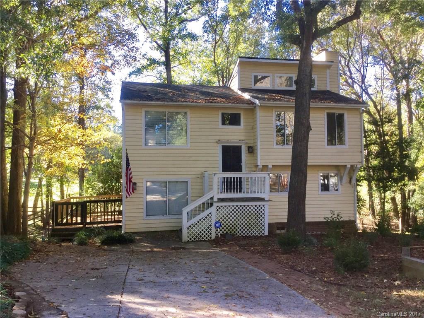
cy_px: 159
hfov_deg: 58.4
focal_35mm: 31
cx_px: 212
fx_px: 380
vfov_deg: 45.4
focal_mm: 3.3
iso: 32
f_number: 2.4
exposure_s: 1/120
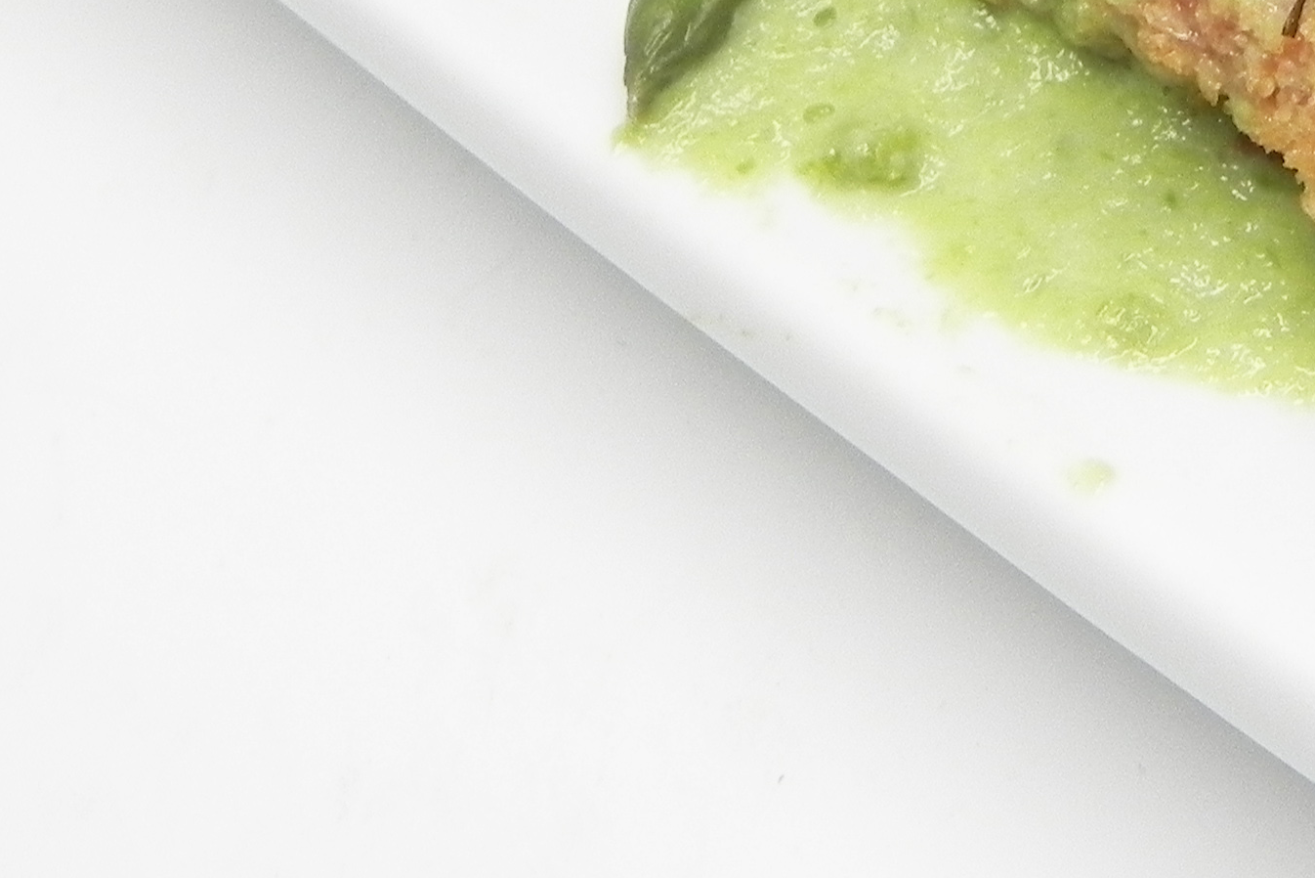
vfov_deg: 14.3
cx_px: 1656
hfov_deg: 20.3
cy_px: -138
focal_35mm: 93
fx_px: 3398
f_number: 4.5
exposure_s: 1/29.6
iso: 275
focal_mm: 5.9
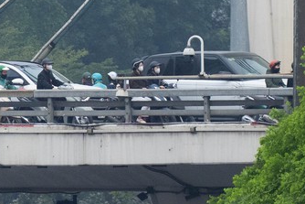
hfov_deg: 1.7
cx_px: -189
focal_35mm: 1197
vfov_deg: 1.1
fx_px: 10145
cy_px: 256
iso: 1250
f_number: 4
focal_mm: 200
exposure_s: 1/800
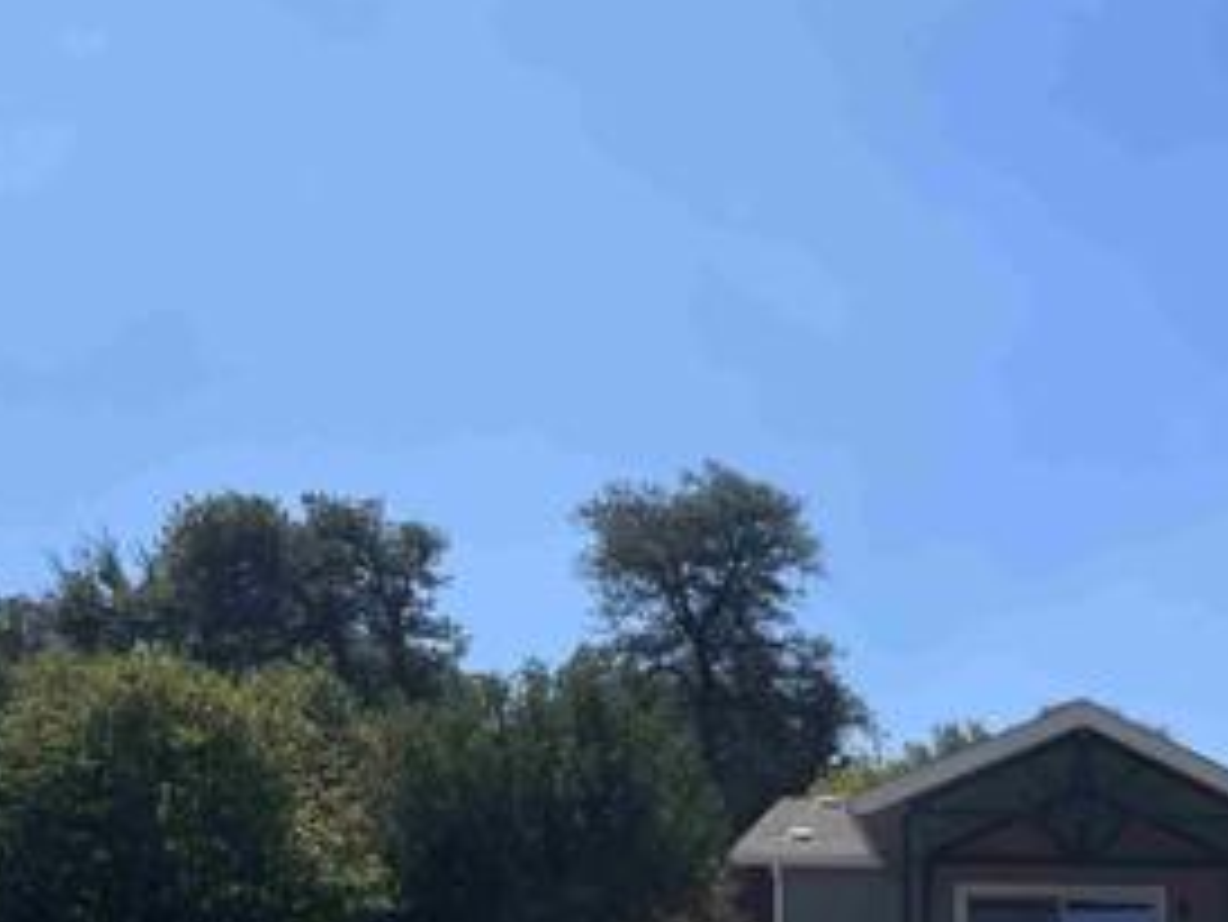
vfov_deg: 22.6
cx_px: 1408
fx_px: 2165
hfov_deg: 28.3
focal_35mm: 61
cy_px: 1030
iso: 50
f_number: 1.6
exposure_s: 1/4651
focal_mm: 5.1
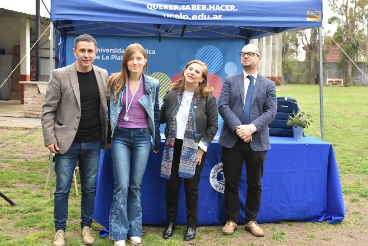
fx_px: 583
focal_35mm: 57
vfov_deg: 23.8
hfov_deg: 35.0
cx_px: 184
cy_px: 123
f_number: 8
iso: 2000
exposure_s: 1/250
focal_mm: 38
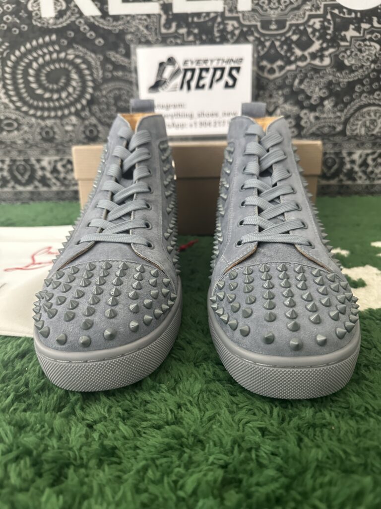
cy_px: 254
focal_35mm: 24
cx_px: 190
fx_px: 352
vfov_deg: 71.6
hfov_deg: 56.8
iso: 640
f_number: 1.78
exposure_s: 1/50
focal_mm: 6.86
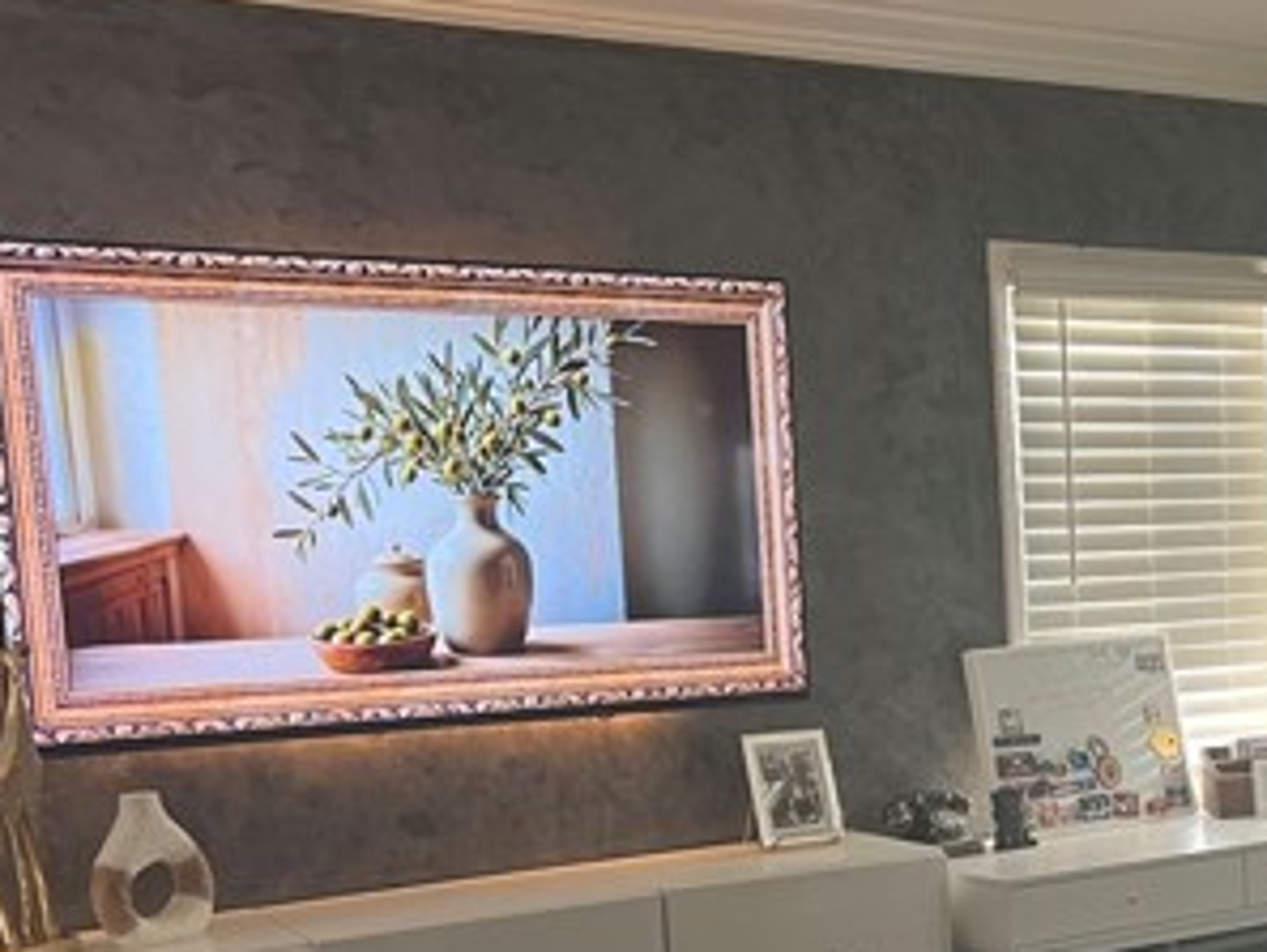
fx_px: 2051
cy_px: 803
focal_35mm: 56
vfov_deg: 25.5
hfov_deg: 33.1
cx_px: 1058
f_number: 1.5
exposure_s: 1/60
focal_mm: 5.7
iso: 160
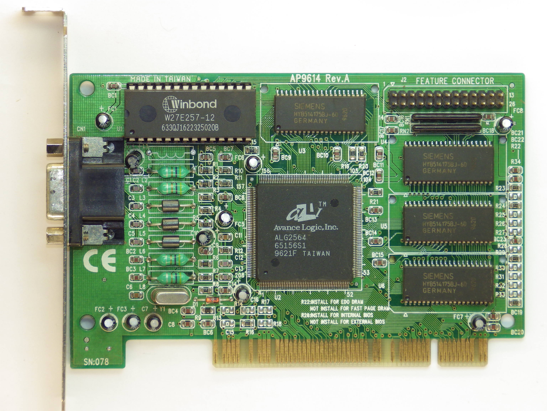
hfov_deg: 10.1
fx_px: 3081
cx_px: 274
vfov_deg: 7.6
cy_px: 206
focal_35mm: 195
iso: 100
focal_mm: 34.9
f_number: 5.4
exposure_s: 1/160
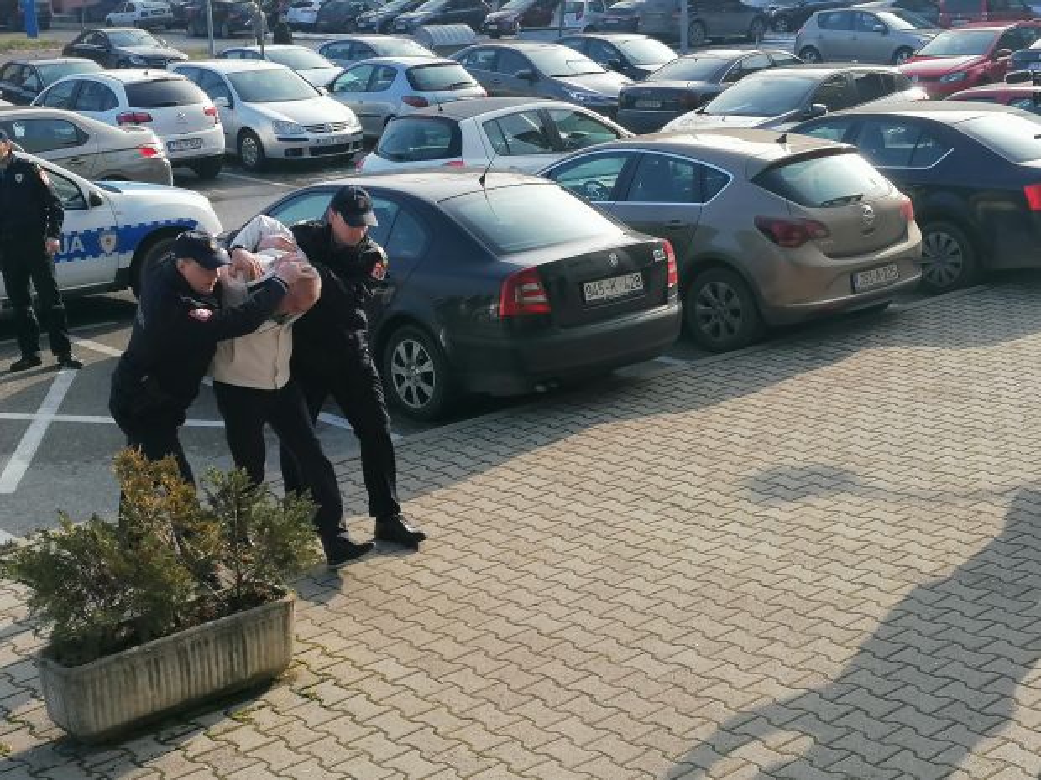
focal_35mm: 54
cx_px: 520
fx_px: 1624
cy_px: 390
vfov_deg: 27.0
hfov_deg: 35.5
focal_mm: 4.75
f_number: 1.8
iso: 50
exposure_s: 1/757
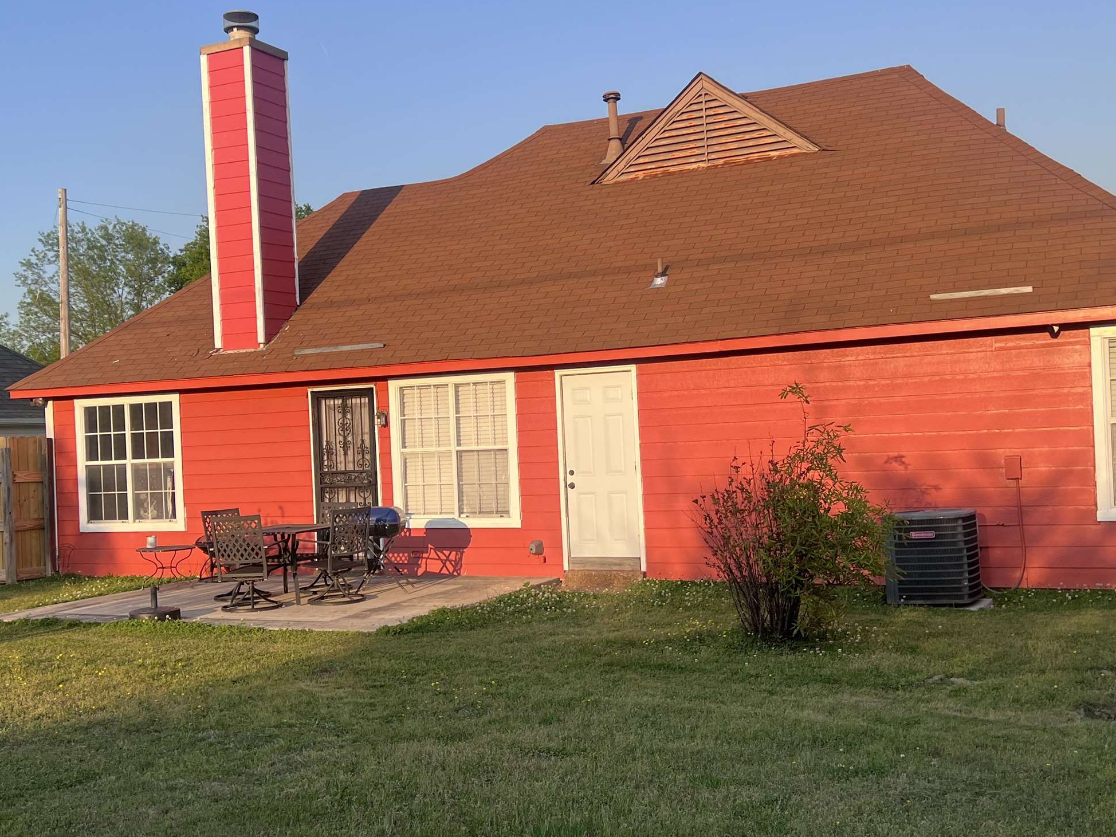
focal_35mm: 41
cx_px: 547
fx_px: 1322
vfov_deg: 35.1
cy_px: 433
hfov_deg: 45.8
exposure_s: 1/1808
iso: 50
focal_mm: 5.7
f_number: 1.5
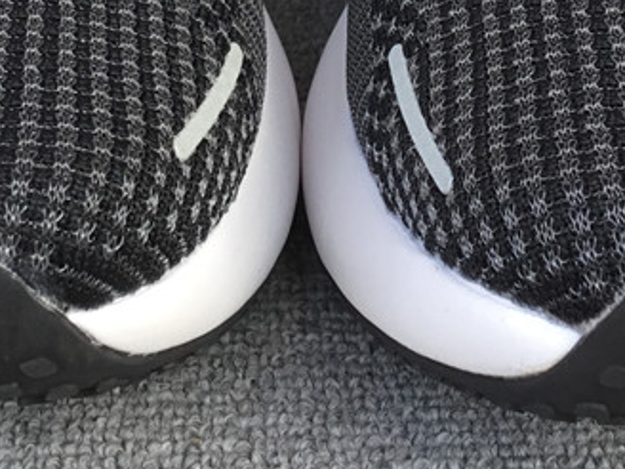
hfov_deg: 23.0
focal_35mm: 85
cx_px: 345
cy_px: -96
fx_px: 1535
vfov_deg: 16.6
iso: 25
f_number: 2.4
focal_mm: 3.3
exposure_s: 1/100
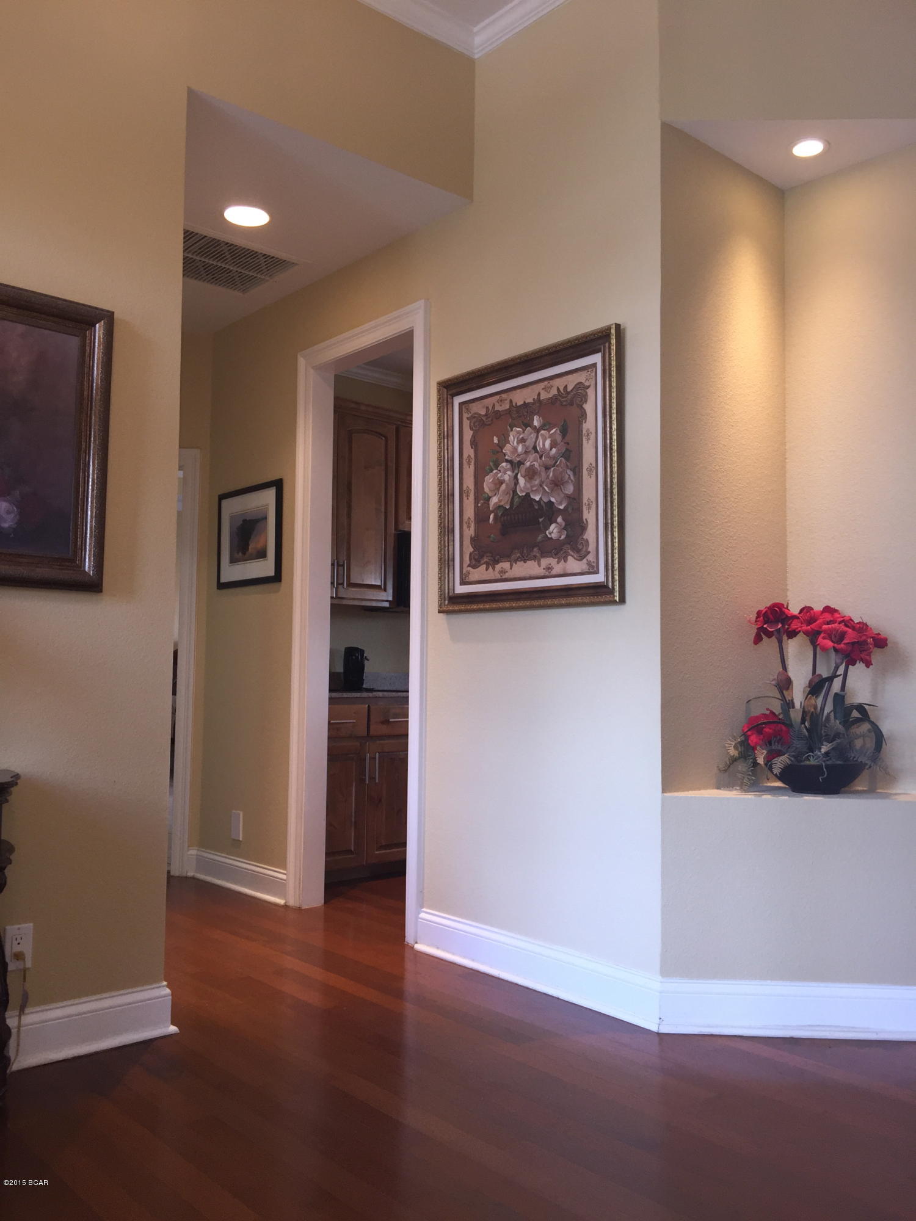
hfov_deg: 48.2
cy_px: 610
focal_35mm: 29
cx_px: 458
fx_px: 1023
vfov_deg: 61.7
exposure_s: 1/30
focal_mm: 4.15
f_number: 2.2
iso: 50
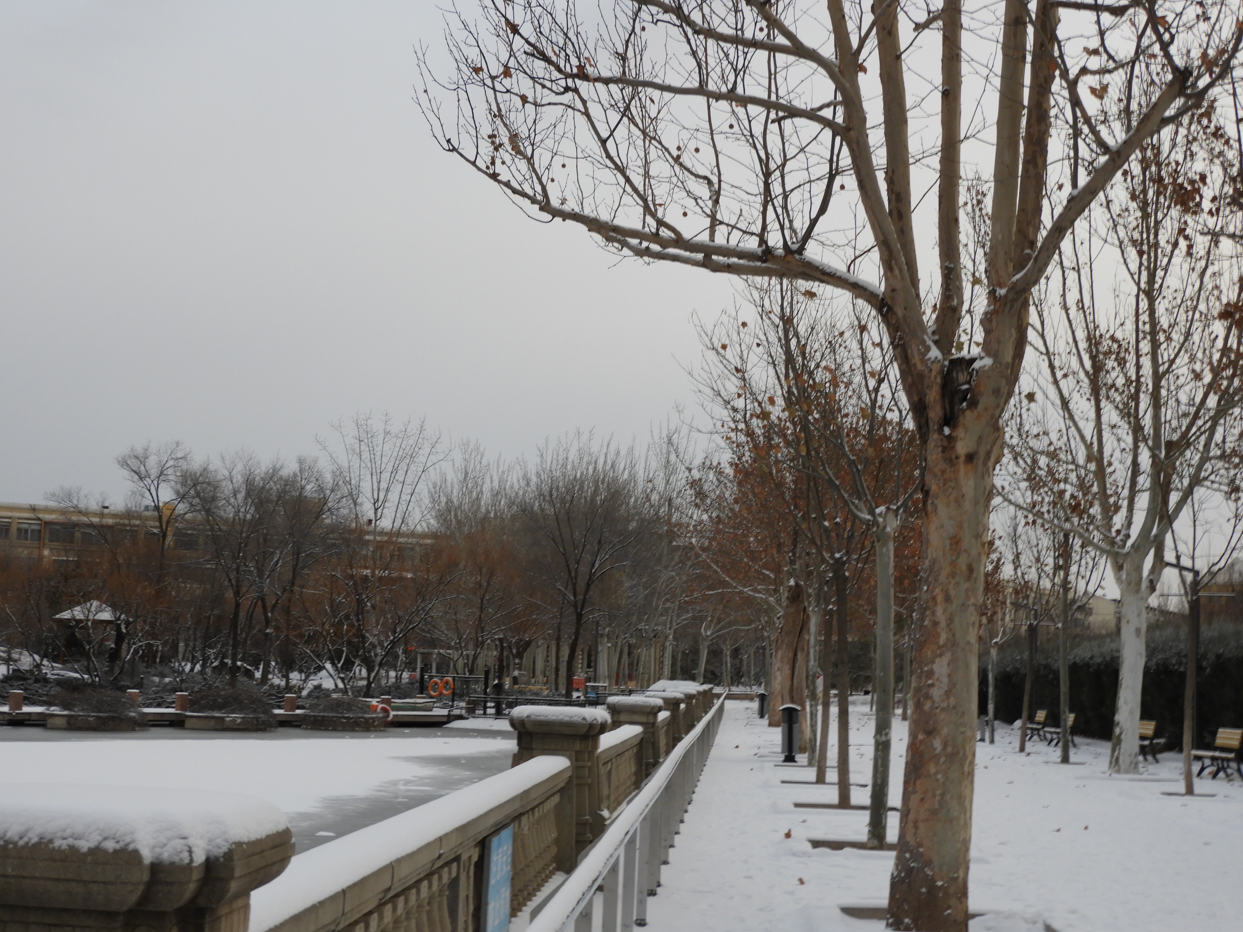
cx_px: 622
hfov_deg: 34.9
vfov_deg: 26.6
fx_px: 1975
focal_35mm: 55
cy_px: 466
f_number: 4
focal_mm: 9.9
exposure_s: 1/100
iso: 100
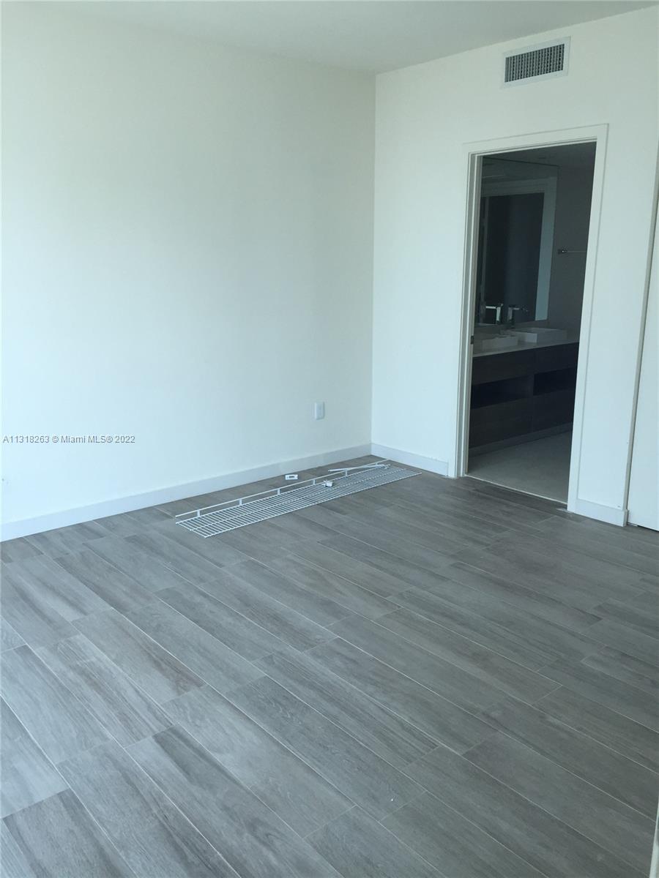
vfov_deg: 61.7
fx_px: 736
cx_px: 330
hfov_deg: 48.2
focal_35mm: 29
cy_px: 439
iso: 40
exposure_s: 1/120
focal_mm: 4.15
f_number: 2.2
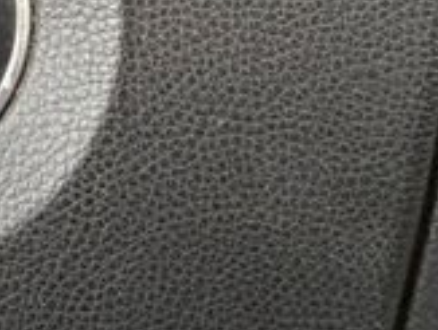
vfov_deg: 8.7
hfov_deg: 11.8
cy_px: -314
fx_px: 2067
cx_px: -110
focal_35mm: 163
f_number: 1.6
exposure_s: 1/121
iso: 64
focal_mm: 5.96
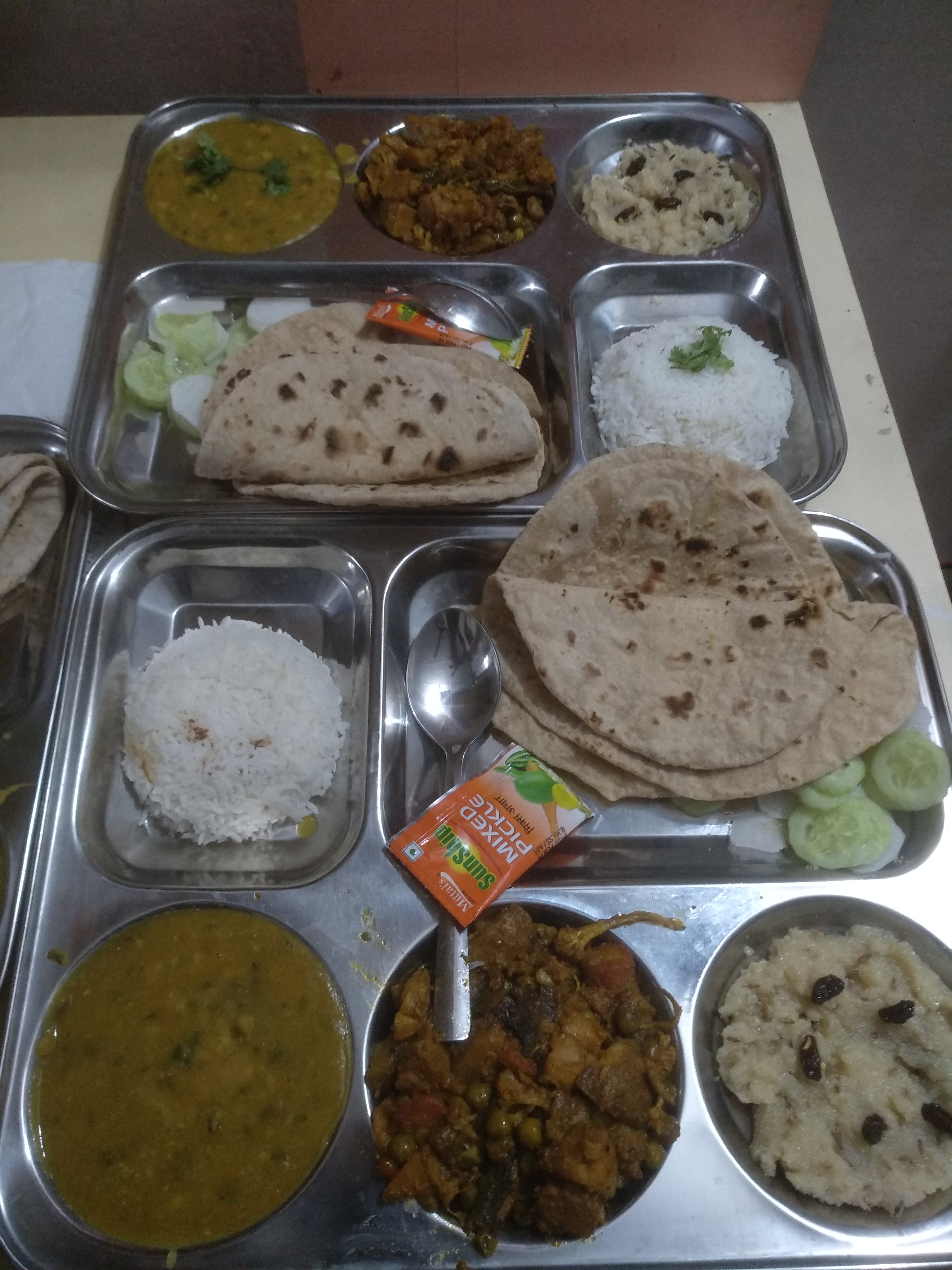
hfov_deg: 61.1
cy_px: 635
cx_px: 476
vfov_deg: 76.4
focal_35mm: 22
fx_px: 807
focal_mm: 3.81
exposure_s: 1/25
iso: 640
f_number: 2.2
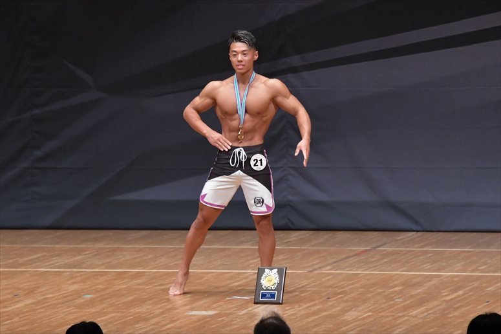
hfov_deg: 7.2
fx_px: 3964
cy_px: 167
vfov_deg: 4.8
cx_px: 250
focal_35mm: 285
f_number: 5.6
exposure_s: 1/400
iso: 6400
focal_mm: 190
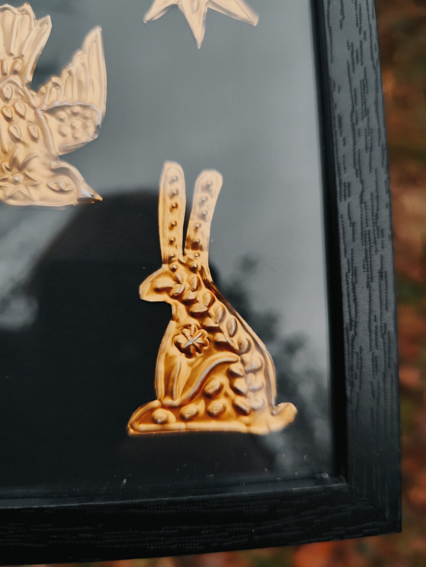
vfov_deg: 71.6
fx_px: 394
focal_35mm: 24
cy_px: 284
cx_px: 216
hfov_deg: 56.8
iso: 50
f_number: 1.65
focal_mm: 6.19
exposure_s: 1/128
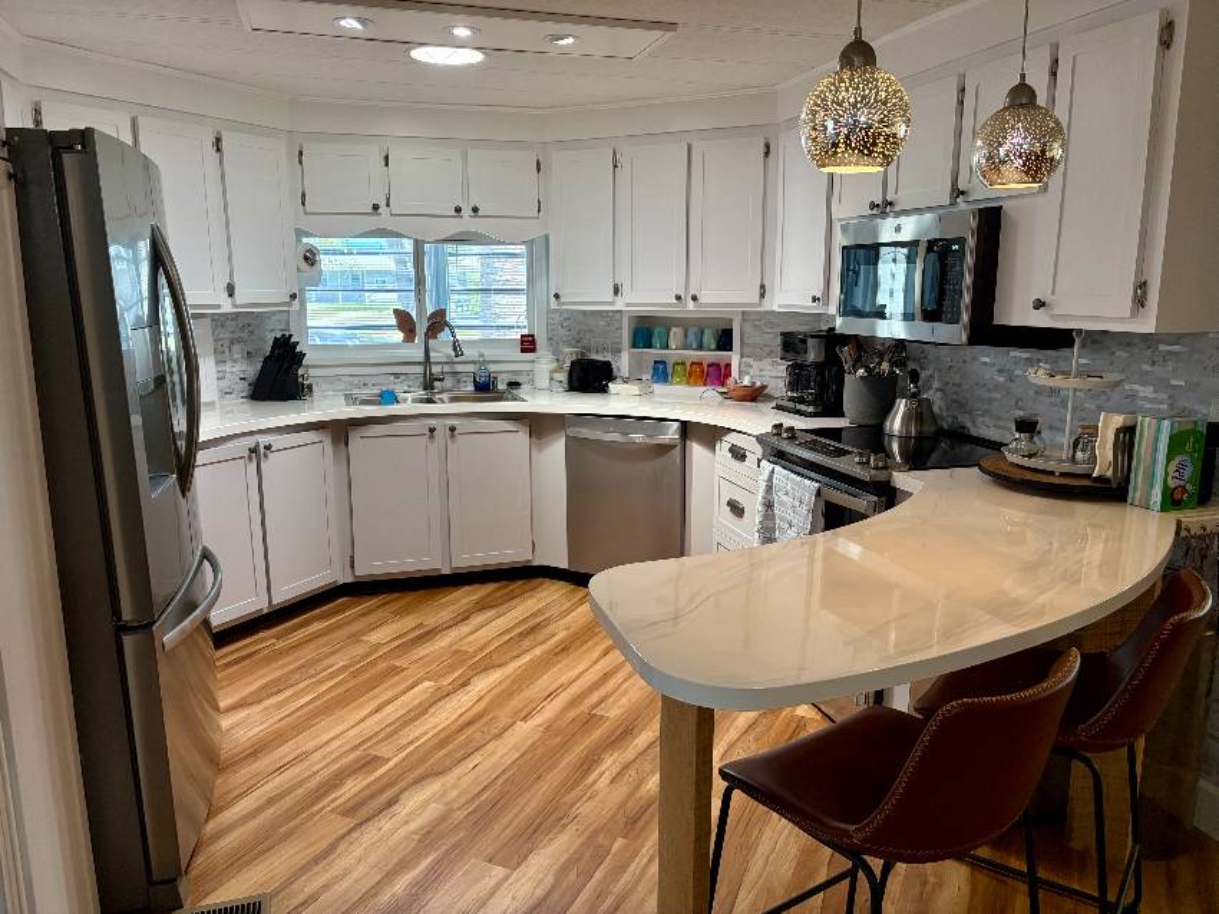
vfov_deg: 53.0
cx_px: 610
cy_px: 457
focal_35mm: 26
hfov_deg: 67.3
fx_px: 915
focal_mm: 5.96
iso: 160
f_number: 1.6
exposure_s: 1/120
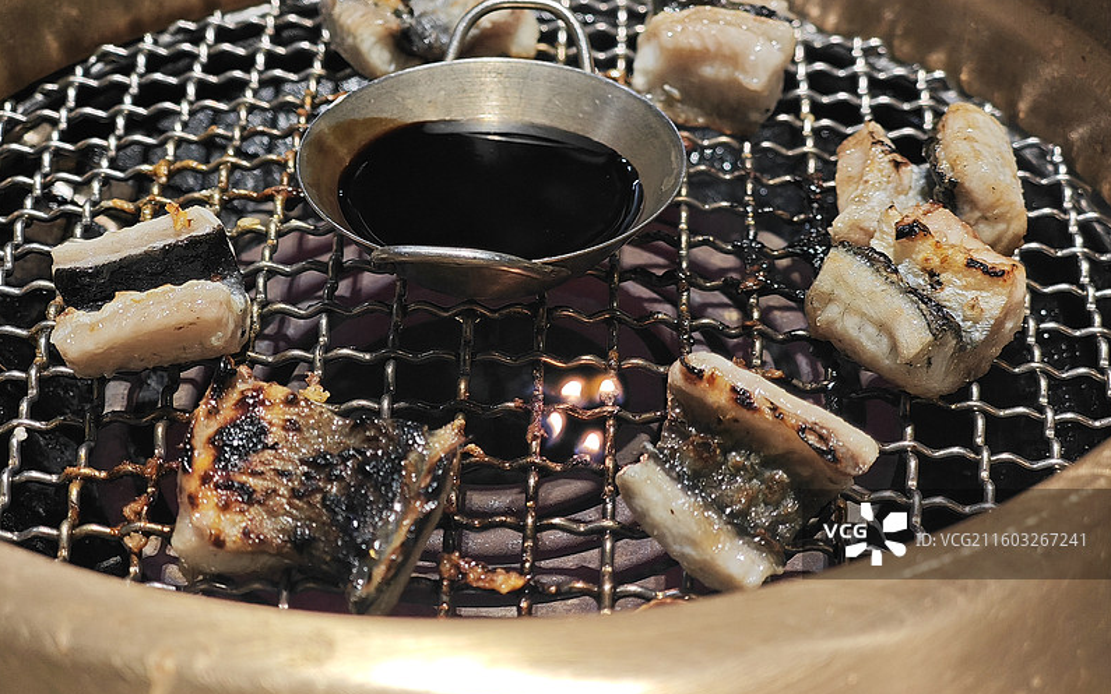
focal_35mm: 80
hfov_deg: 25.8
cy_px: 314
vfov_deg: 16.3
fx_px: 2422
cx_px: 555
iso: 400
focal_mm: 12.28
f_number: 1.8
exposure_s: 1/350
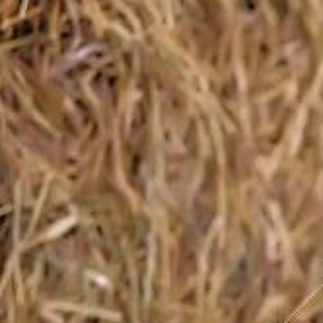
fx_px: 7031
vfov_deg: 2.6
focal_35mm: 666
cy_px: 758
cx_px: 854
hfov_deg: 2.6
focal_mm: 100
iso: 200
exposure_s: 1/160
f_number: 6.3
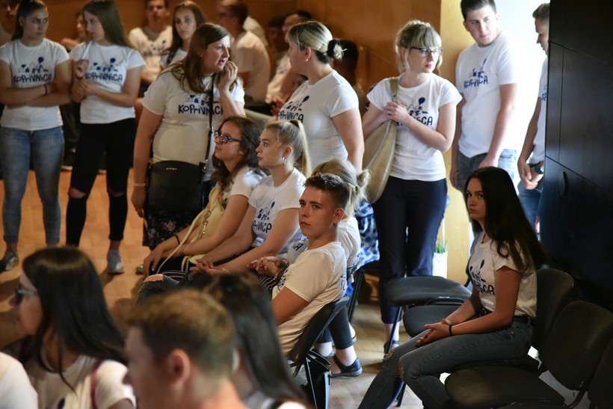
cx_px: 306
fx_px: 2044
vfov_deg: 11.4
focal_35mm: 120
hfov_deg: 17.1
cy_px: 204
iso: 12800
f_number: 4
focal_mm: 120
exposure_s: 1/320
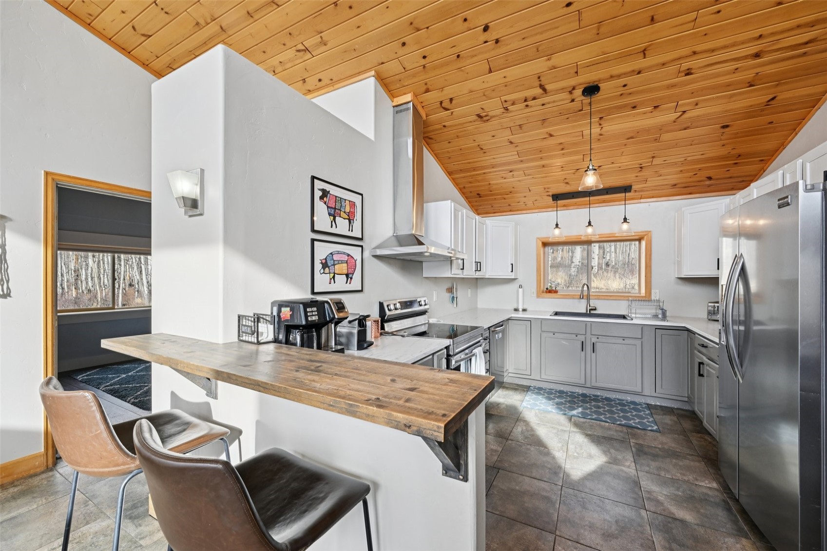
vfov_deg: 81.2
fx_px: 322
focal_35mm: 14
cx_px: 414
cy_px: 276
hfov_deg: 104.3
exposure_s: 1/15
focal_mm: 14
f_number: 13
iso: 160
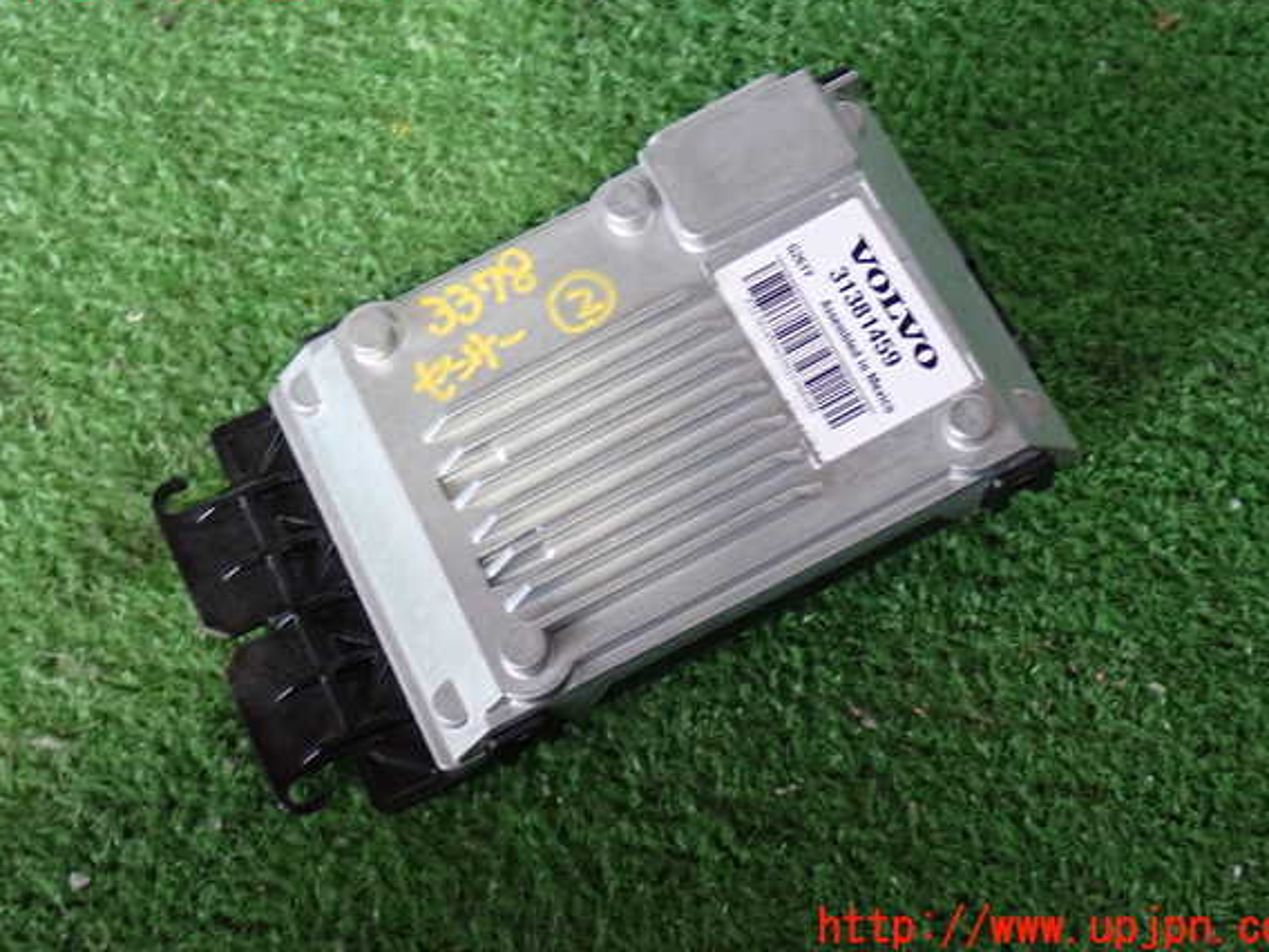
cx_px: 652
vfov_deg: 25.7
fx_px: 2090
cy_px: 454
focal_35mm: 57
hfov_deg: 33.8
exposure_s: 1/30
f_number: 3.3
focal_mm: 9.65
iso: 800
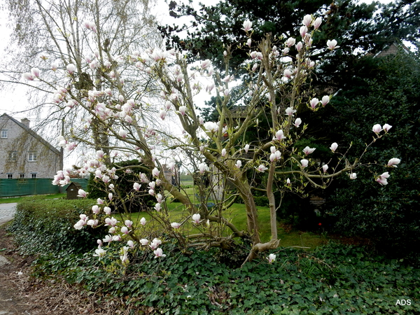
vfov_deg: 54.9
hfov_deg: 69.4
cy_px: 158
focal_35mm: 25
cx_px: 210
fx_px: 303
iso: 125
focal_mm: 4.5
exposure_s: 1/400
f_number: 3.7
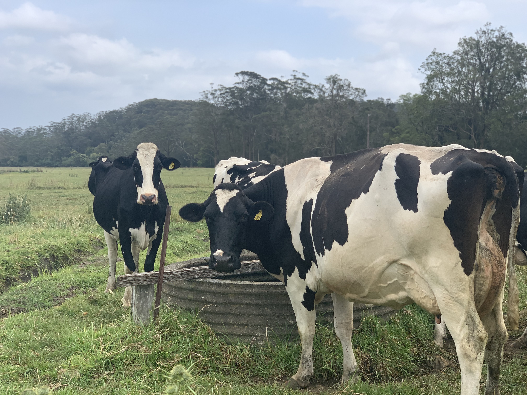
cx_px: 264
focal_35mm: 52
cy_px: 198
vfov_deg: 28.0
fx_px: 792
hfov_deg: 36.8
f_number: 2.4
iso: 16
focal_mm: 6
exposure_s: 1/1020
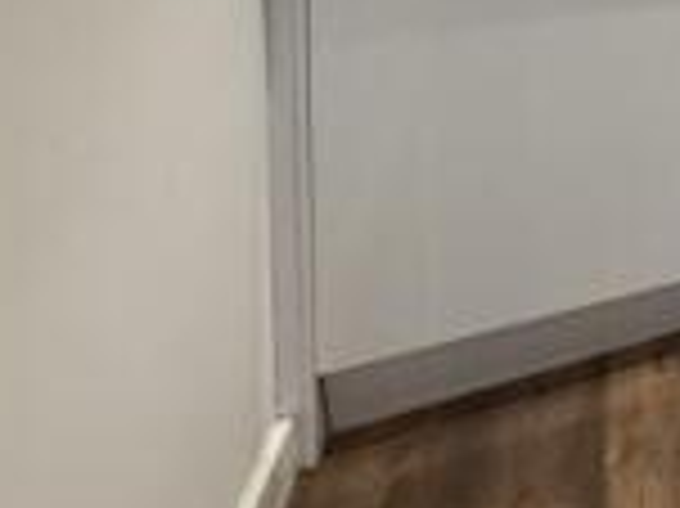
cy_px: -330
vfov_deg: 21.1
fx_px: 1060
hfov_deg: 21.4
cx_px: 1254
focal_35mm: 54
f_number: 2.2
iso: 320
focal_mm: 2.22
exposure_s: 1/100
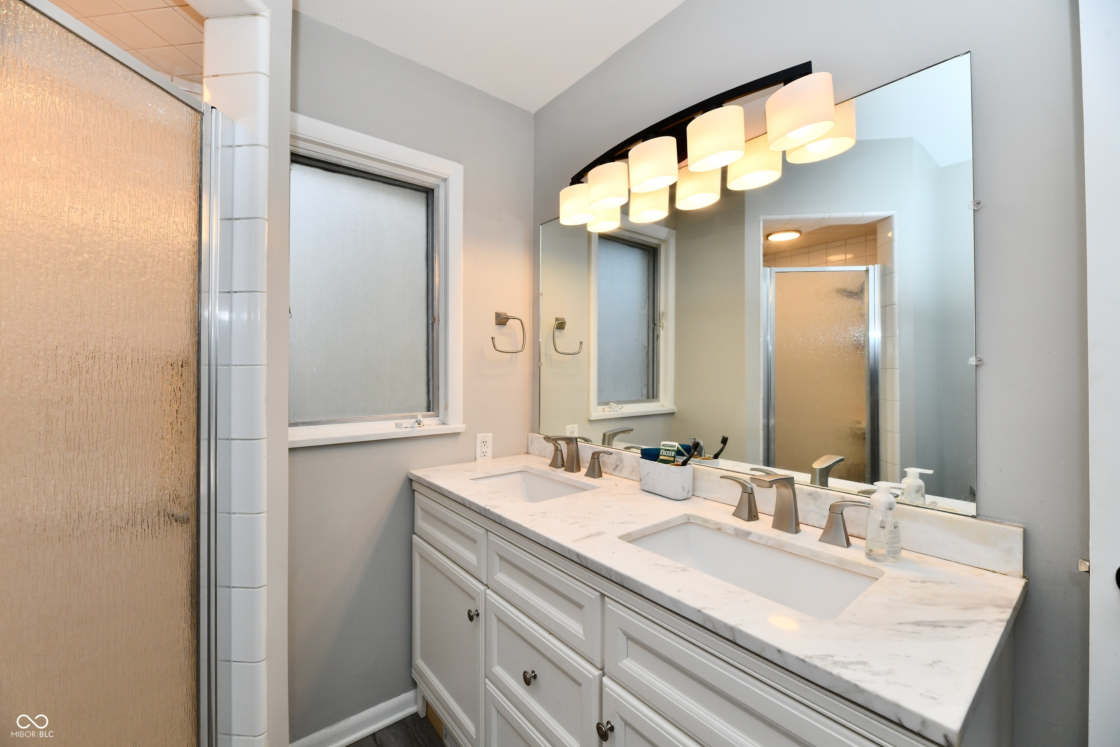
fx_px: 436
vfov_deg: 81.2
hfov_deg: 104.3
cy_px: 374
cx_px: 560
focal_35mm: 14
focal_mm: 14
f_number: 9
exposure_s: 1/250
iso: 640
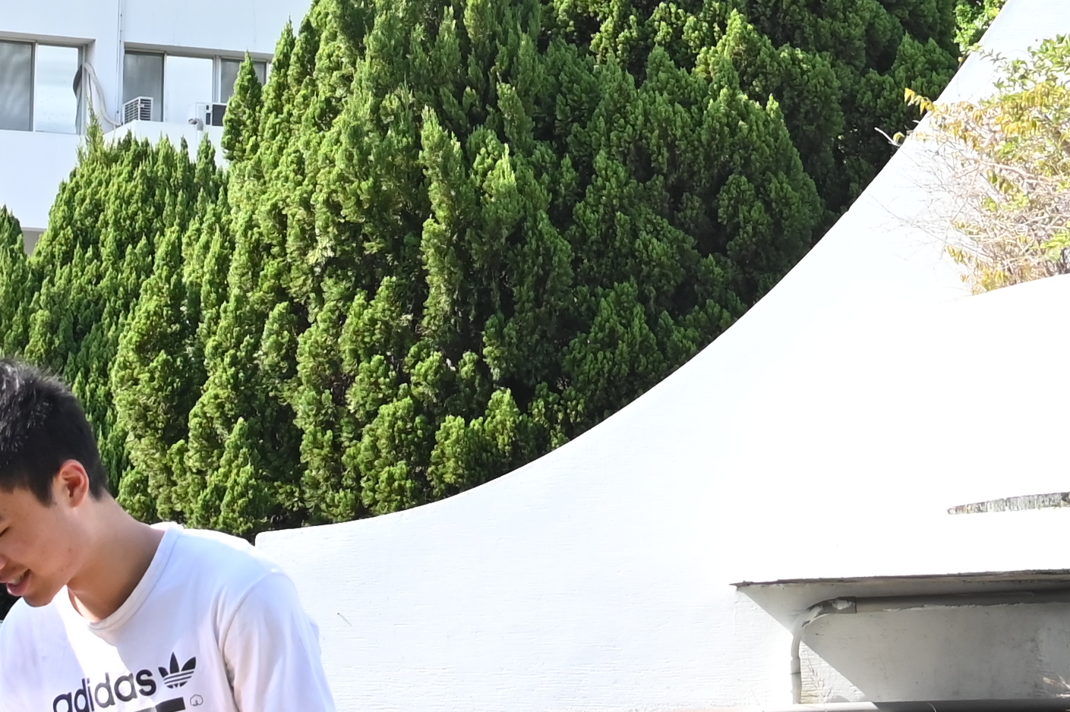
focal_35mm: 103
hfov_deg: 19.8
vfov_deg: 12.7
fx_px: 3060
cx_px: 530
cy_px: -317
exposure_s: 1/1000
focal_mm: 24
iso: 500
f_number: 5.6
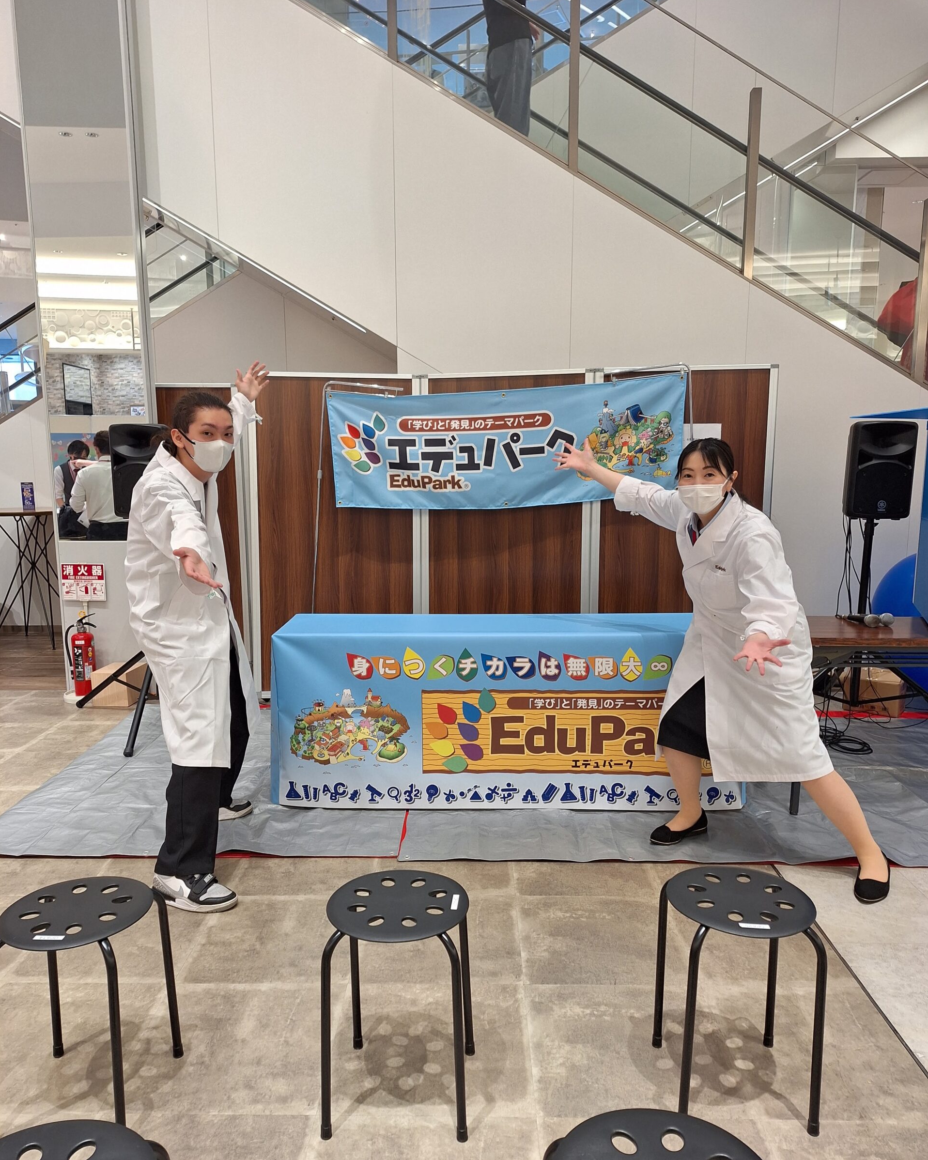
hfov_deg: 58.8
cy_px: 617
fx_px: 824
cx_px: 464
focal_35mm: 24
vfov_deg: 70.2
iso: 64
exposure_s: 1/50
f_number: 1.8
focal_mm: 5.54
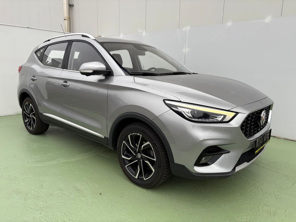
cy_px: 111
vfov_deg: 53.1
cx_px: 148
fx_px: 222
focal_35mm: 26
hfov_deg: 67.3
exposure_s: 1/782
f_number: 1.6
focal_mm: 5.96
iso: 50
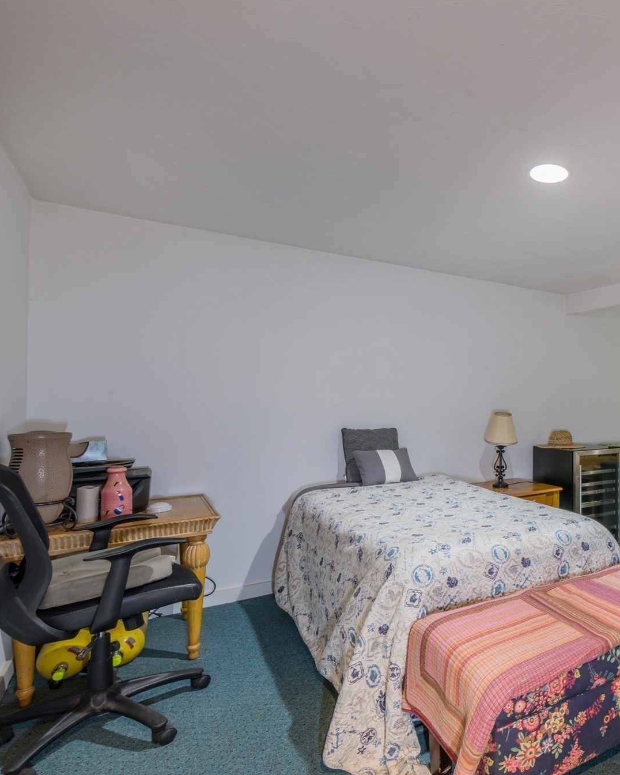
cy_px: 390
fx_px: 459
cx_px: 459
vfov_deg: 80.4
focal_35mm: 20
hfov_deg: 64.4
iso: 100
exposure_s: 10
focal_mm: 14
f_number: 16
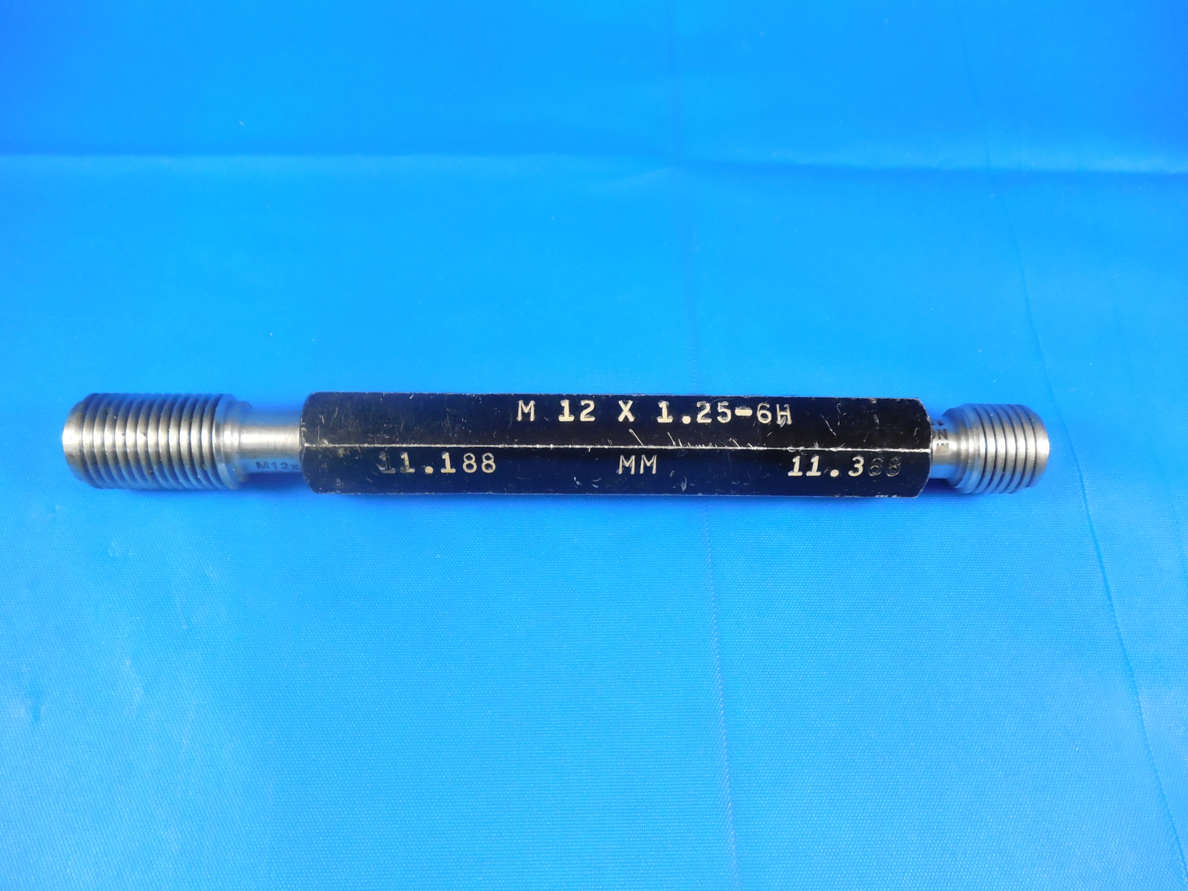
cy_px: 446
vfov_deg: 54.9
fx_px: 858
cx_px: 594
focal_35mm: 25
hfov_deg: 69.4
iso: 320
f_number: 3.3
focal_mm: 4.5
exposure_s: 1/30
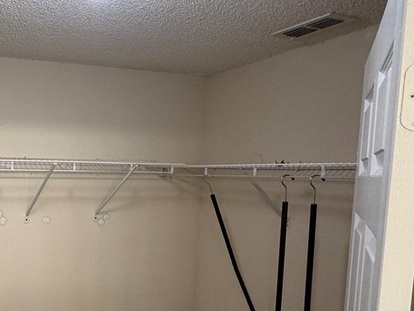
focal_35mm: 36
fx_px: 431
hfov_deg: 45.7
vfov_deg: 38.9
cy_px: 221
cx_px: 30
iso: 200
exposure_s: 1/60
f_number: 2.2
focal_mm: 2.22
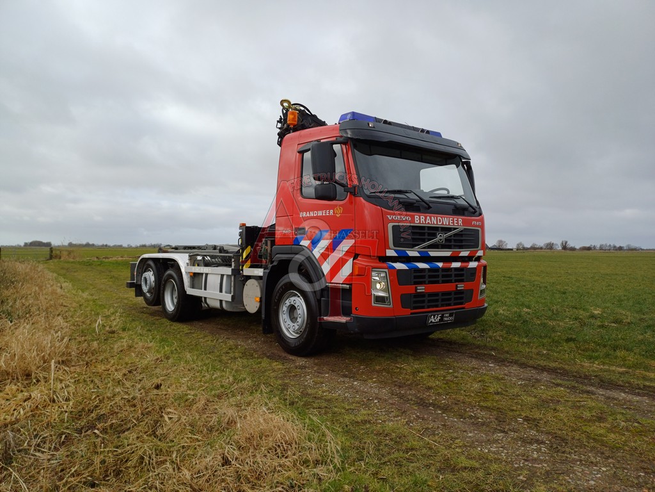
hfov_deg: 69.4
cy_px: 246
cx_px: 328
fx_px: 473
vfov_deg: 54.9
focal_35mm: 25
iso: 50
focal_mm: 4.65
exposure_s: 1/587
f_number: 1.8
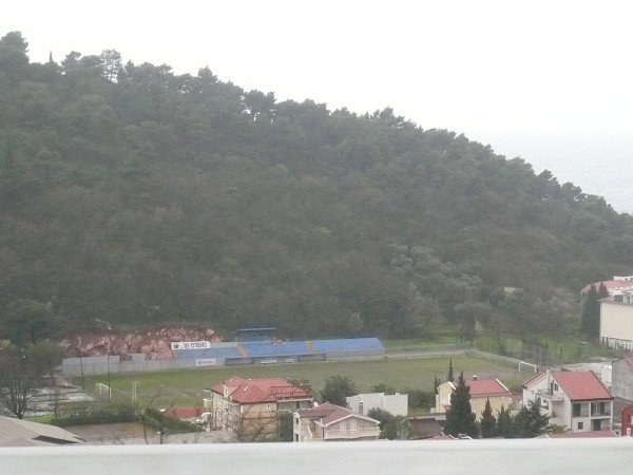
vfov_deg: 21.0
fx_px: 1280
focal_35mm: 70
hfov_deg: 27.8
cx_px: 316
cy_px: 238
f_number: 4
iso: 400
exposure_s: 1/250
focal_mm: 9.6
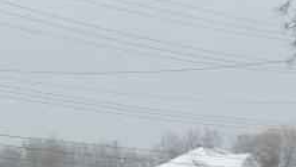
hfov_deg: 15.9
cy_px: 335
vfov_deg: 9.0
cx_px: -109
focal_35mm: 127
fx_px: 997
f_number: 8.8
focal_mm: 5.7
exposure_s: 1/125
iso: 64
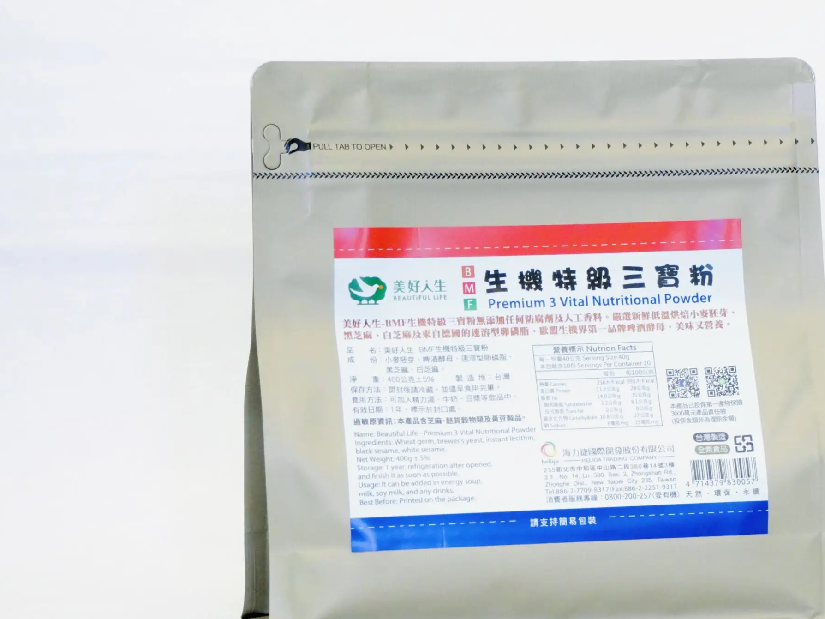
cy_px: 315
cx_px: 551
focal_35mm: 252
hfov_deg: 7.9
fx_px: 6006
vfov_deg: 5.9
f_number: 5.3
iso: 3200
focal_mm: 88
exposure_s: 1/160
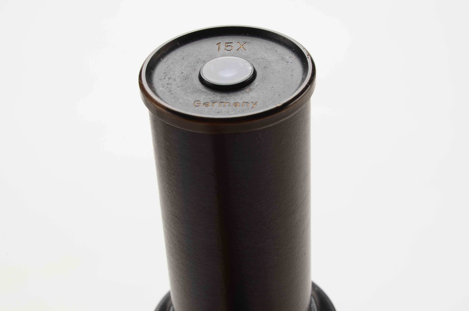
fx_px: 1073
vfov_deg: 16.5
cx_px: 234
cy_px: 156
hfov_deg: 24.7
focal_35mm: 82
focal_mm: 55
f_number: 22
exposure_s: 1/160
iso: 100
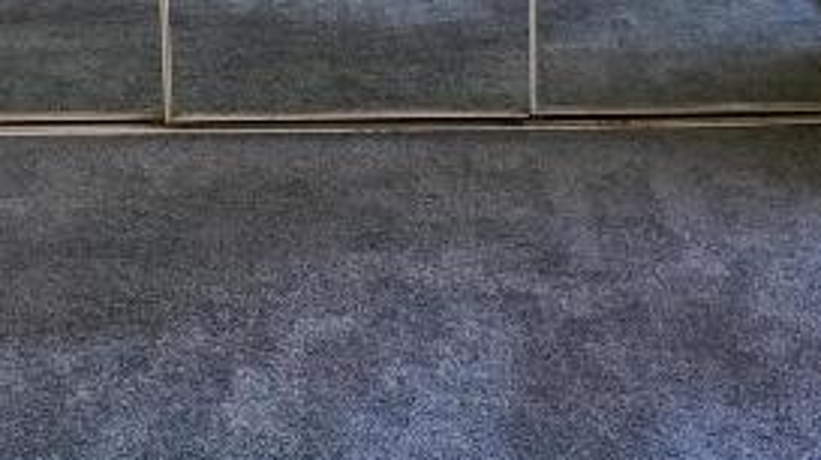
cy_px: -120
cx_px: 289
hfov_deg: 23.9
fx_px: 1936
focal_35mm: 89
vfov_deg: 13.1
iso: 100
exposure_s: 1/30
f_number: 2.2
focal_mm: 4.15
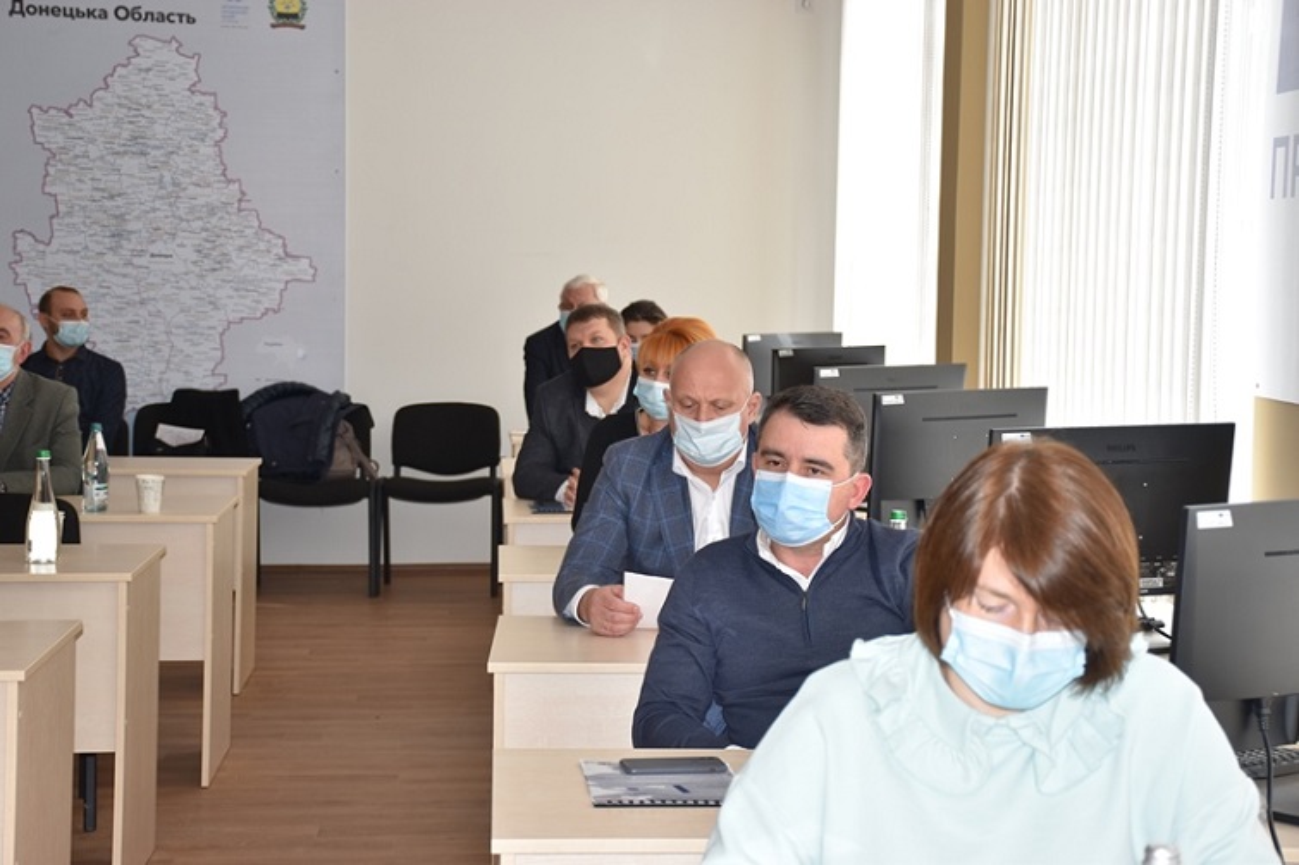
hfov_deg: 28.1
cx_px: 650
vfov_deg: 18.9
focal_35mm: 72
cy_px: 432
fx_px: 2597
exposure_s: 1/125
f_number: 5.6
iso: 360
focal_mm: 48
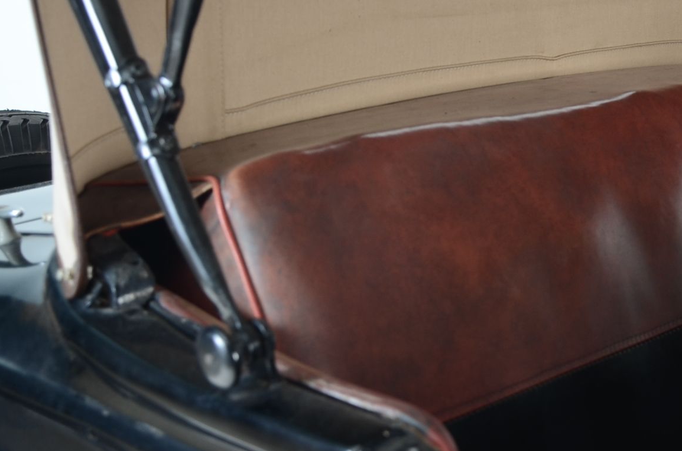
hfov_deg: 24.0
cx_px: 717
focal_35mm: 80
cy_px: -19
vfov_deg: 16.6
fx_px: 1513
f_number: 4.5
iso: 200
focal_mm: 25
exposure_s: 1/80
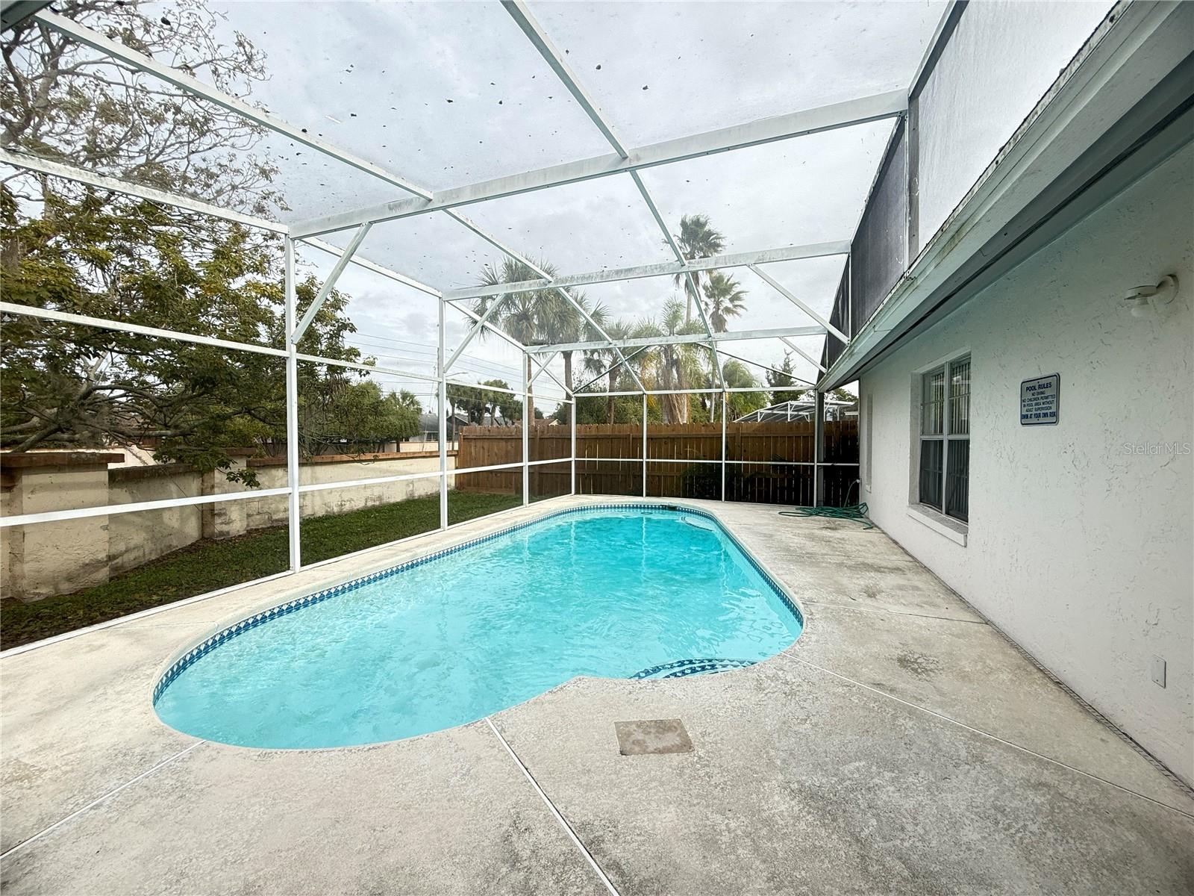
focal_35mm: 14
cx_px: 597
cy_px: 448
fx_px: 483
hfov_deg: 102.1
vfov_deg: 85.7
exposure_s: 1/333
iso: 64
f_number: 2.2
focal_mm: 2.22
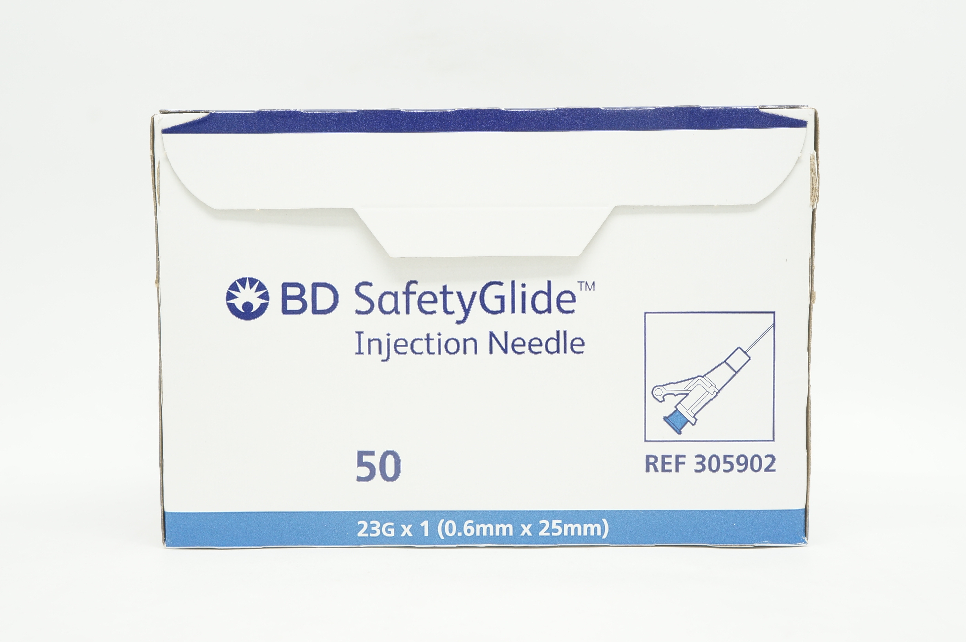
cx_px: 483
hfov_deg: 43.6
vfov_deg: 29.8
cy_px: 321
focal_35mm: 45
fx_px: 1206
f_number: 9
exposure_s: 1/15
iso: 400
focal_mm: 30
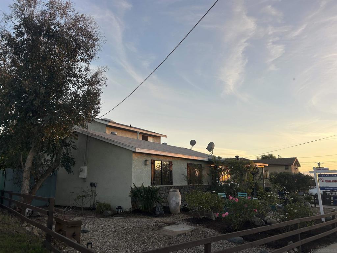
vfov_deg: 53.1
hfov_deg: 67.3
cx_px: 168
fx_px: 253
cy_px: 126
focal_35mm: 26
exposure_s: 1/873
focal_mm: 5.7
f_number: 1.5
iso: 50
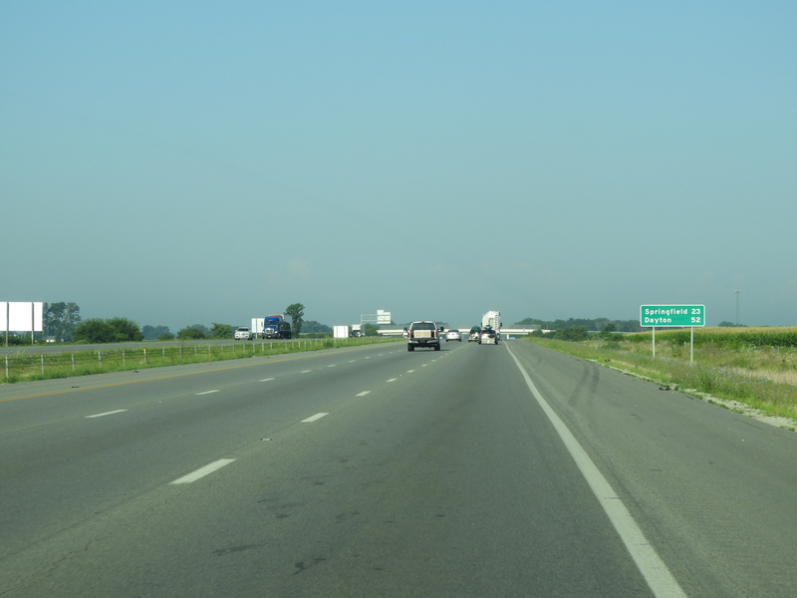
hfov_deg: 20.7
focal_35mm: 95
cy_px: 299
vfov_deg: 15.6
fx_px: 2187
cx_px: 398
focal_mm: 17
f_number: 4.8
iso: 100
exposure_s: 1/500
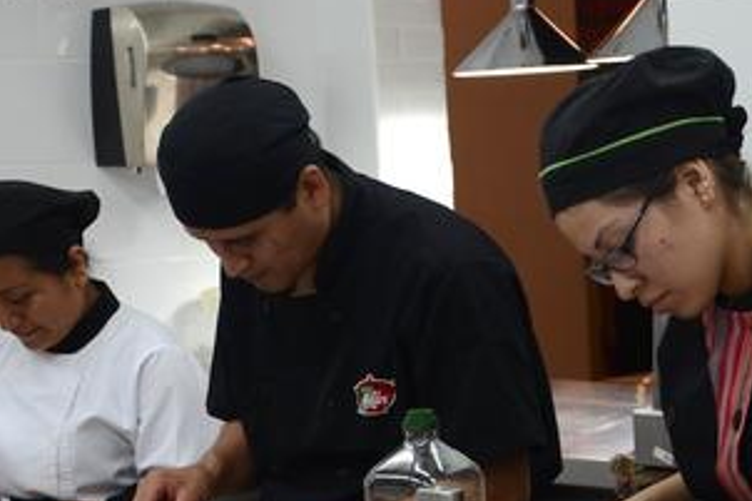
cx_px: 421
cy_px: 380
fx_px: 2484
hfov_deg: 17.2
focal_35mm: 119
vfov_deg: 11.5
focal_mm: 48
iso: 500
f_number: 4.8
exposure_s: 1/40
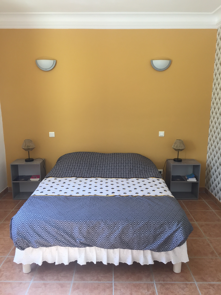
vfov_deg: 61.7
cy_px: 148
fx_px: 247
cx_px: 110
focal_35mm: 29
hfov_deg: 48.2
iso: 40
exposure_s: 1/33
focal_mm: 4.15
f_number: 2.2
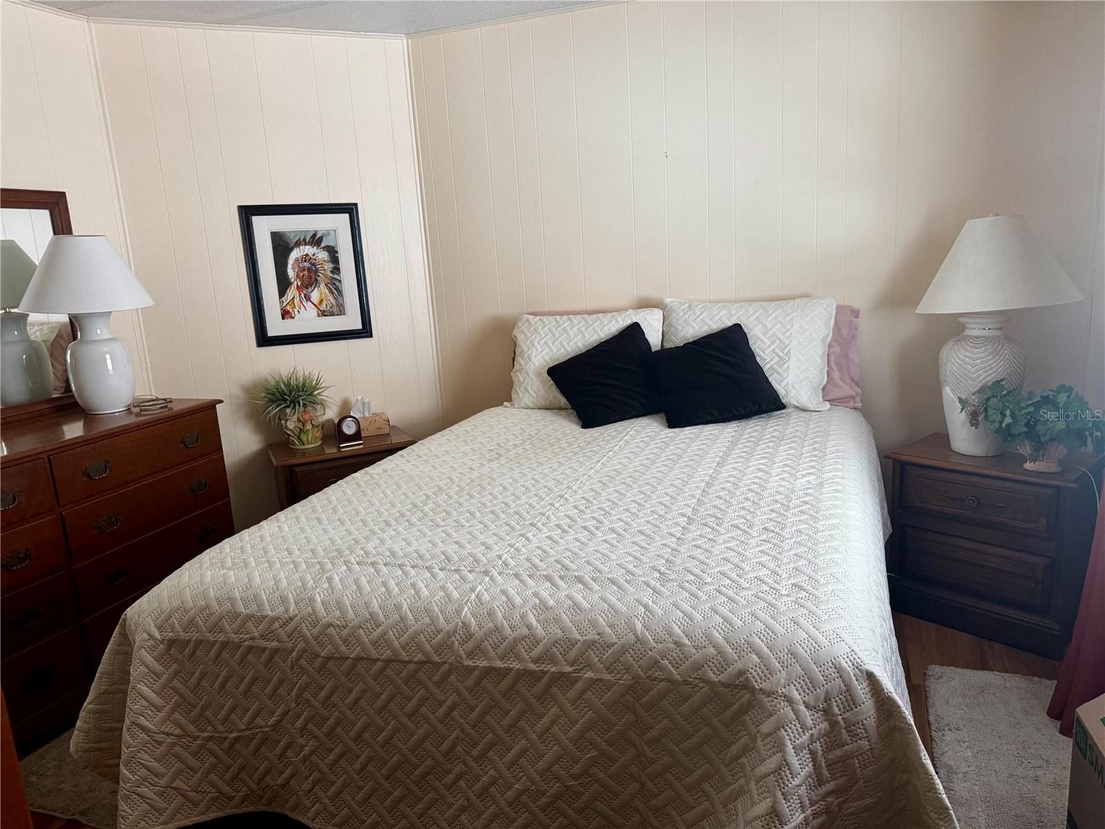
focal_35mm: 24
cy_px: 414
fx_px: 766
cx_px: 552
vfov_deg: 56.8
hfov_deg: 71.6
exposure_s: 1/60
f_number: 1.78
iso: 250
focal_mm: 6.76
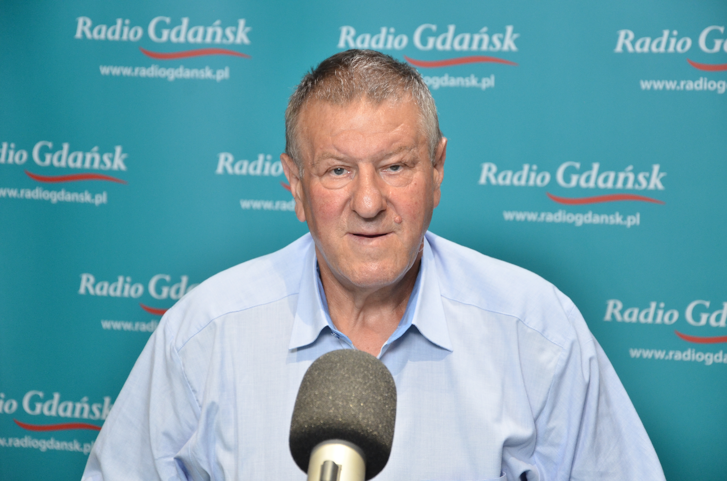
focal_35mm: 120
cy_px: 240
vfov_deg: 11.4
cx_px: 364
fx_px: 2418
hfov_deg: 17.1
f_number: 5.3
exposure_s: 1/40
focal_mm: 80
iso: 1600
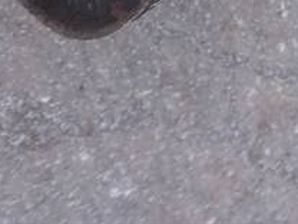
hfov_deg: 16.0
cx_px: 219
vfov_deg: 10.3
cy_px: -325
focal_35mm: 123
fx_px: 1059
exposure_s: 1/50
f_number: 1.8
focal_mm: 4.6
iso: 160
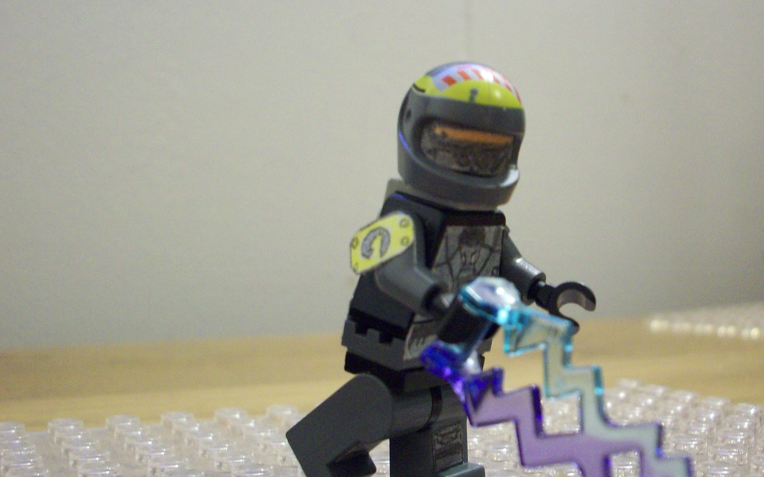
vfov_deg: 24.9
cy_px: 252
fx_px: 1083
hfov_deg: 38.7
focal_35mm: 52
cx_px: 458
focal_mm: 6.2
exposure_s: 1/8
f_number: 2.8
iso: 200
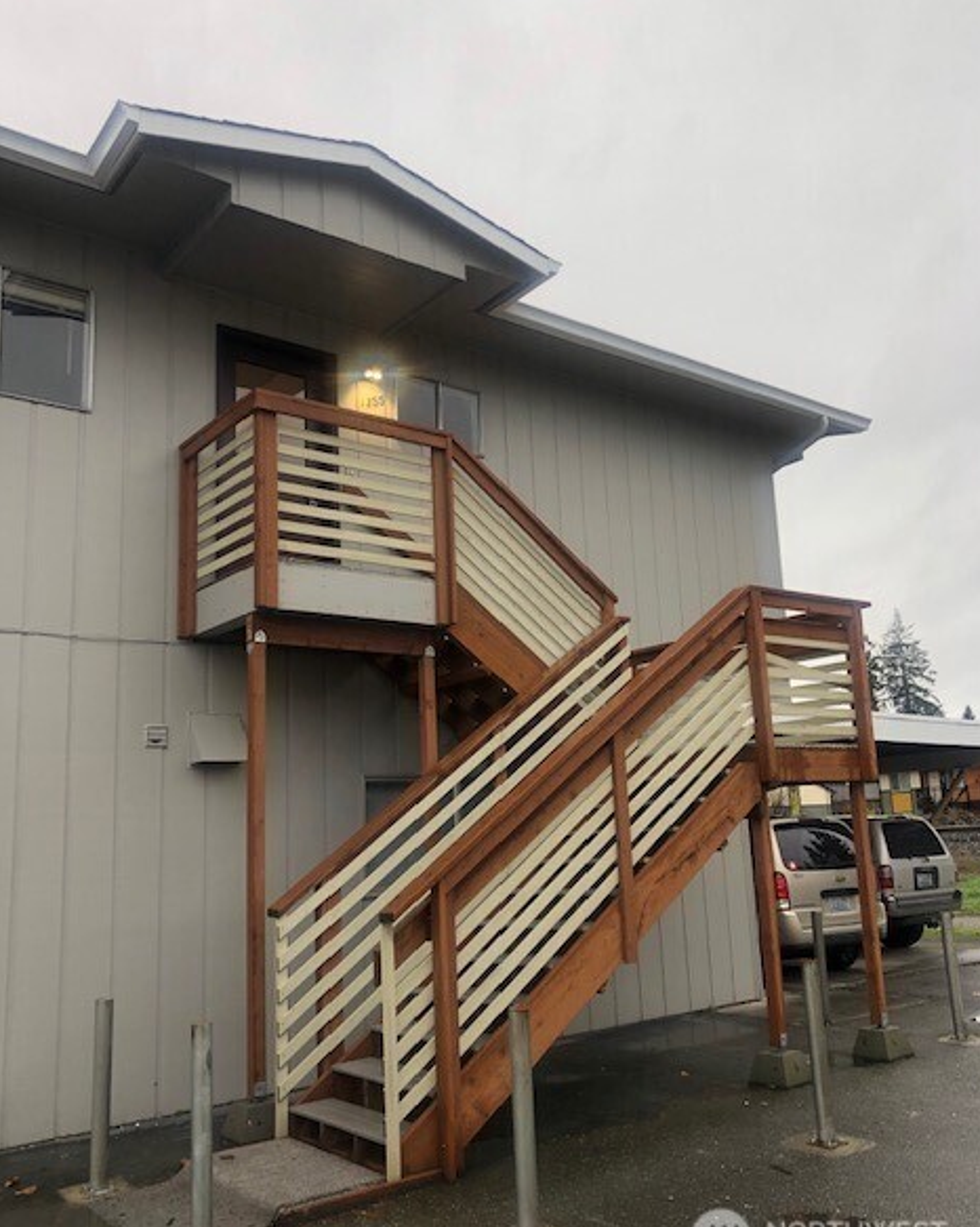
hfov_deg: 48.5
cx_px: 501
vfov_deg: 58.8
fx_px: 1088
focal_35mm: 30
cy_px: 621
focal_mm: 4
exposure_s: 1/120
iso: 40
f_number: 1.8
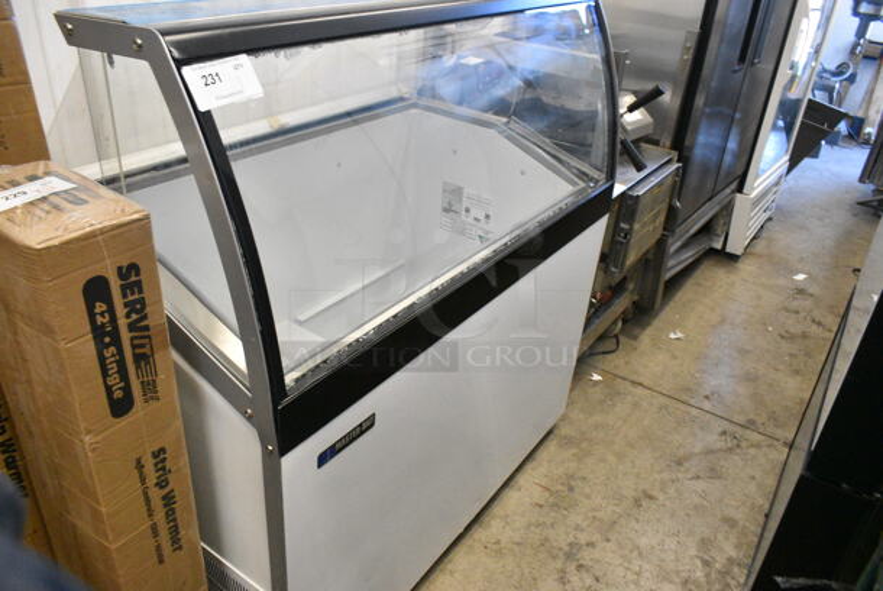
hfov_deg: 67.3
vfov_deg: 48.0
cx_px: 442
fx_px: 663
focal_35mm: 27
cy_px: 296
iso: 6400
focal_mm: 18
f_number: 6.3
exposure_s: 1/250
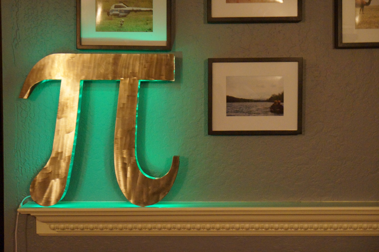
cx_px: 190
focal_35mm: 69
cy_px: 126
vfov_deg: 19.7
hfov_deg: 29.3
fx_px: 726
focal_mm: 46
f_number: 5
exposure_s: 1/80
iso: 2500
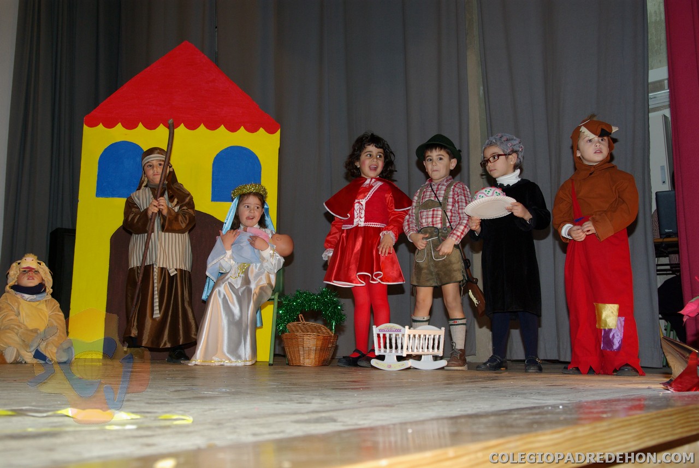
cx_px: 350
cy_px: 234
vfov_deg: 32.0
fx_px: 817
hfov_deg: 46.3
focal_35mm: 42
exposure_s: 1/45
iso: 400
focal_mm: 28
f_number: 5.6
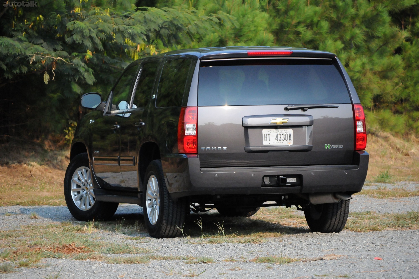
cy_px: 140
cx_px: 210
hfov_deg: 11.4
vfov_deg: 7.6
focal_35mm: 180
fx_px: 2093
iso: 2000
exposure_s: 1/4000
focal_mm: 120
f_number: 5.6
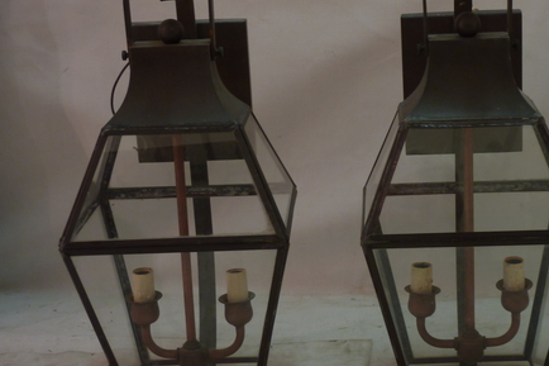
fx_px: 1052
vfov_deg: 19.7
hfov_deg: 29.1
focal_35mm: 69
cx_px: 342
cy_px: 184
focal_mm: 7.9
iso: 80
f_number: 3.8
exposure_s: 1/8
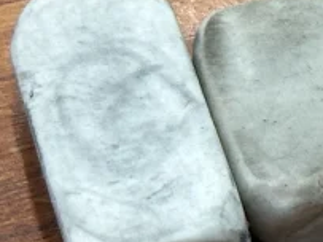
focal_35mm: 340
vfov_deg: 4.4
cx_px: 1144
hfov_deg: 5.3
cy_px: 103
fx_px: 3171
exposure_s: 1/50
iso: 50
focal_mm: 6.86
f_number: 1.78
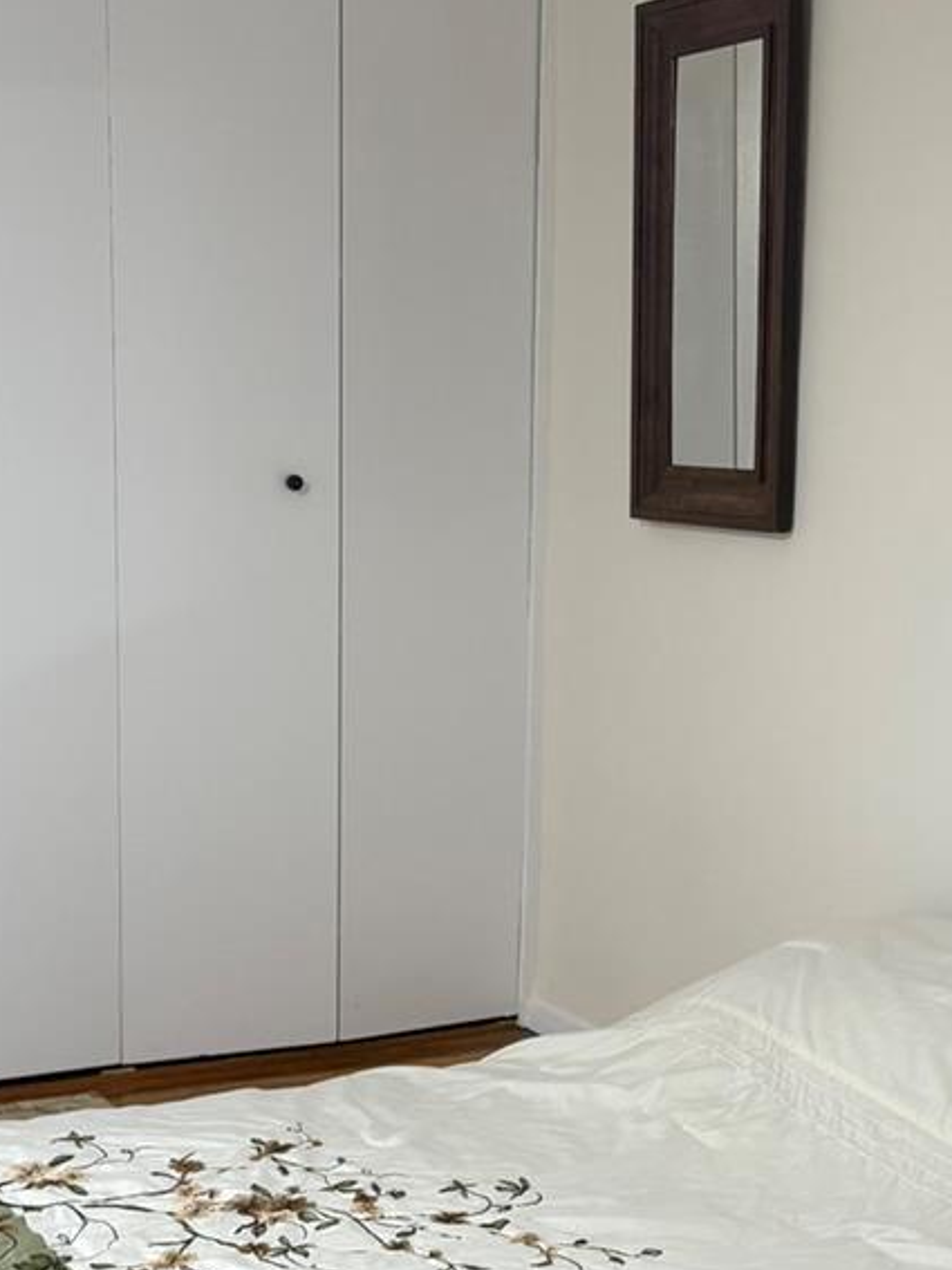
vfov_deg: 29.8
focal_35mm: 65
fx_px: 2384
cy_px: 708
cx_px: 486
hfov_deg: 22.6
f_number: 1.78
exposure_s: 1/60
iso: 320
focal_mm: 6.76
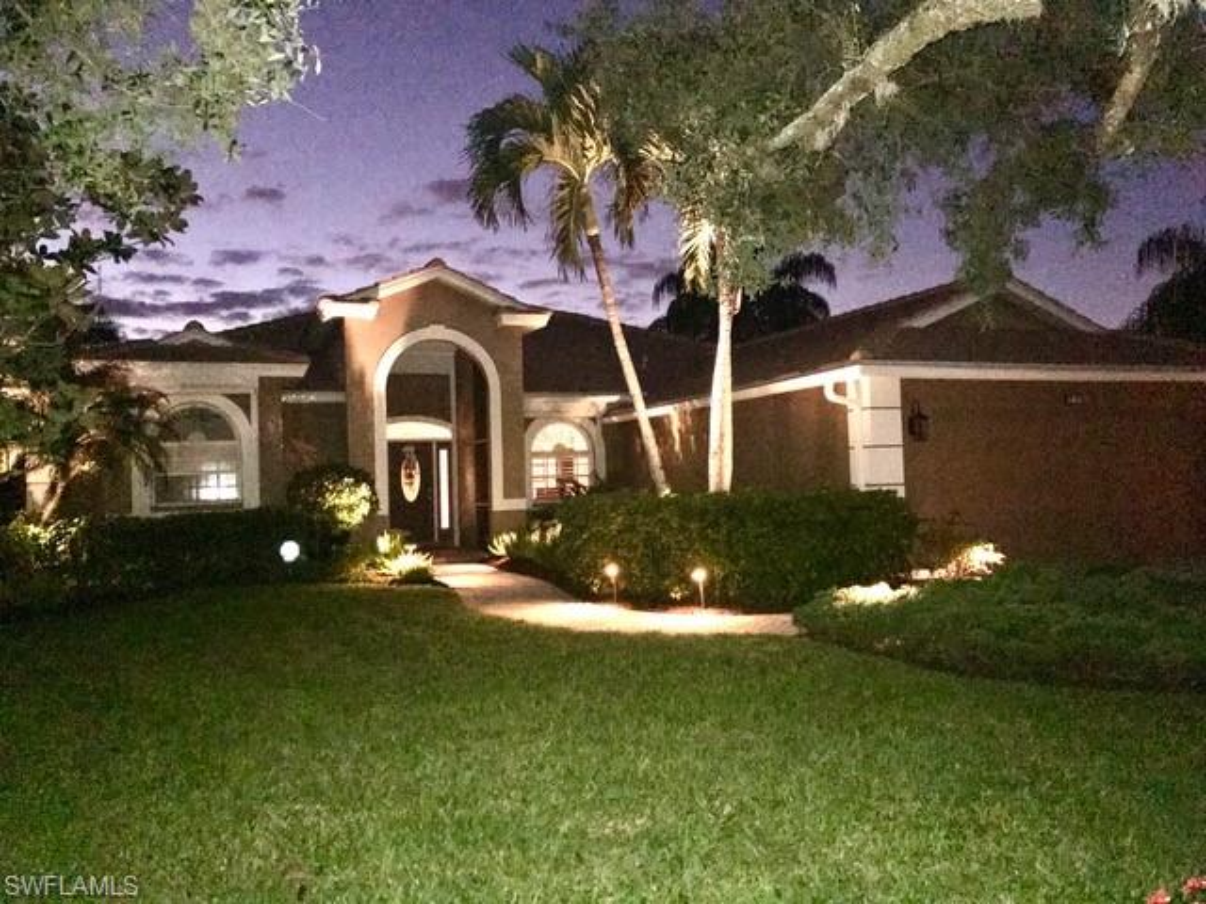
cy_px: 452
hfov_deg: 63.4
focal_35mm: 28
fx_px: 976
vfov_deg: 49.7
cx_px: 603
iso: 640
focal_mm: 3.99
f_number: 1.8
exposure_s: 1/16
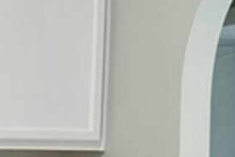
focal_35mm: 124
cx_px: -280
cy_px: 187
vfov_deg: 10.9
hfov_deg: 13.4
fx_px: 809
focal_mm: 4.25
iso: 125
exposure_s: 1/60
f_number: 1.8
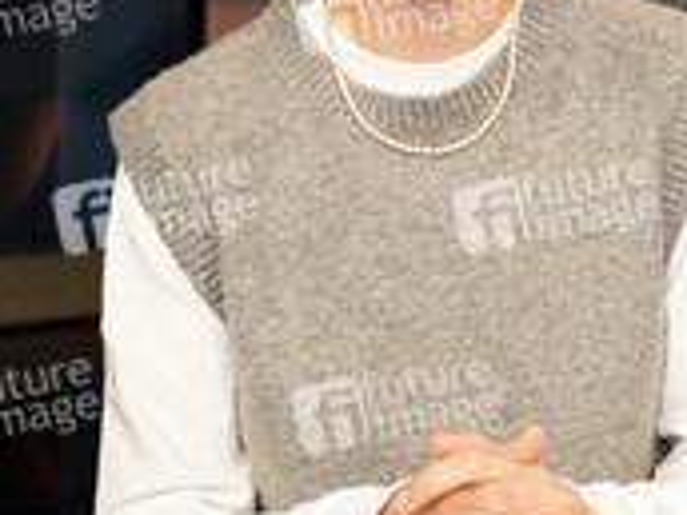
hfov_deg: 22.2
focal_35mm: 88
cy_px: 108
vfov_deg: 16.7
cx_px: 449
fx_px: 1746
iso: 2000
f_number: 5
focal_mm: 35
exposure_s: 1/160
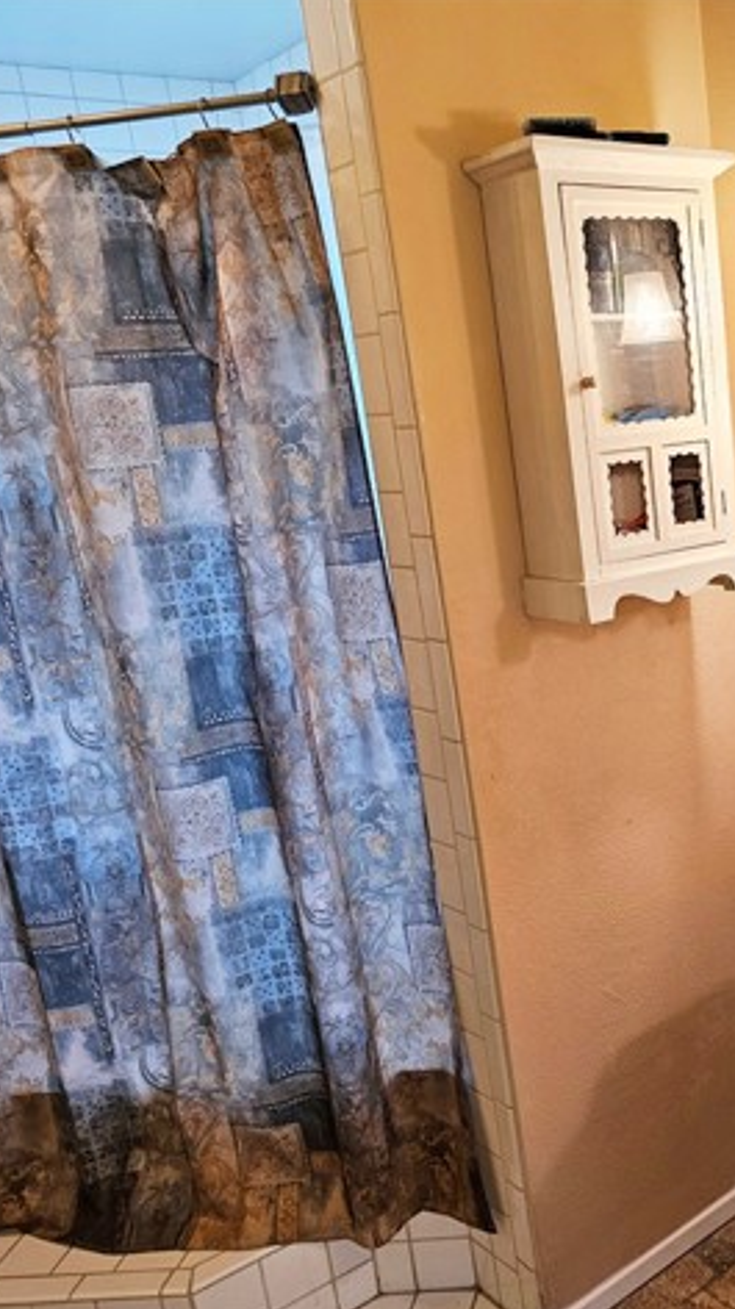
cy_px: 657
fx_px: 1180
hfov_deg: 32.2
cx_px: 713
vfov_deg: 58.0
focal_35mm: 34
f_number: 1.7
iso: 200
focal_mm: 6.3
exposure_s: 1/120
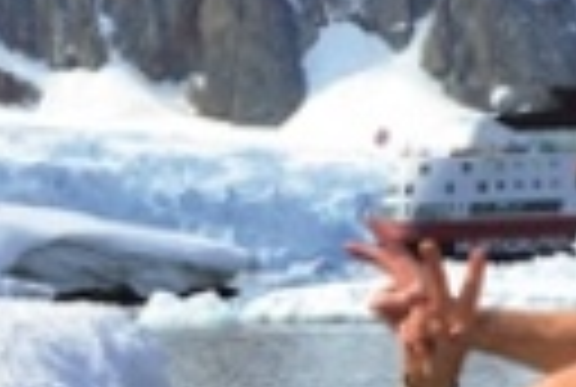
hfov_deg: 9.4
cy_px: 493
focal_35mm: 218
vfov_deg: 6.3
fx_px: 3496
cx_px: 117
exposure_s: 1/400
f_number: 11
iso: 200
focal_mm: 28
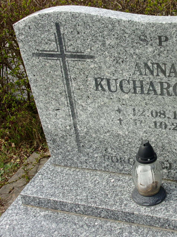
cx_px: 146
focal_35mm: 58
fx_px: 395
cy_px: 109
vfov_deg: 33.2
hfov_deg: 24.7
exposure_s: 1/58
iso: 80
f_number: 10.8
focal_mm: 5.1
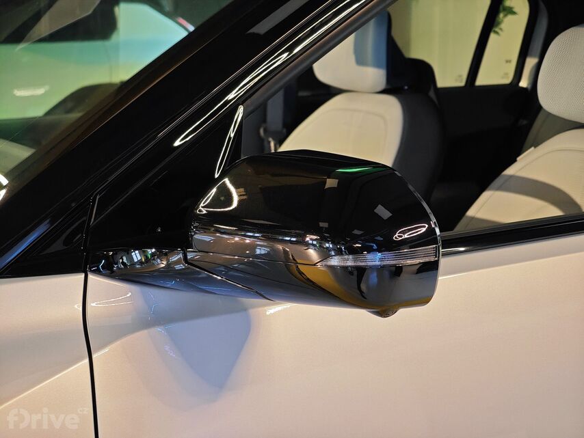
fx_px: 1266
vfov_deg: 19.6
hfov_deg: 26.0
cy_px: 219
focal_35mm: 75
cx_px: 292
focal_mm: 12.28
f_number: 1.8
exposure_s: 1/50
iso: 640
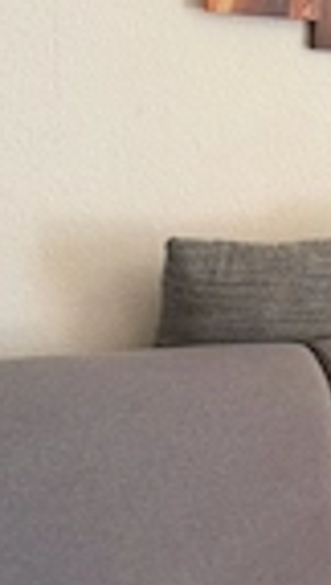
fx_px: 1133
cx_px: 351
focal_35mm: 73
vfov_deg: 27.5
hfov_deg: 16.2
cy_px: 569
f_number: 1.78
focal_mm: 6.76
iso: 200
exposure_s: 1/121
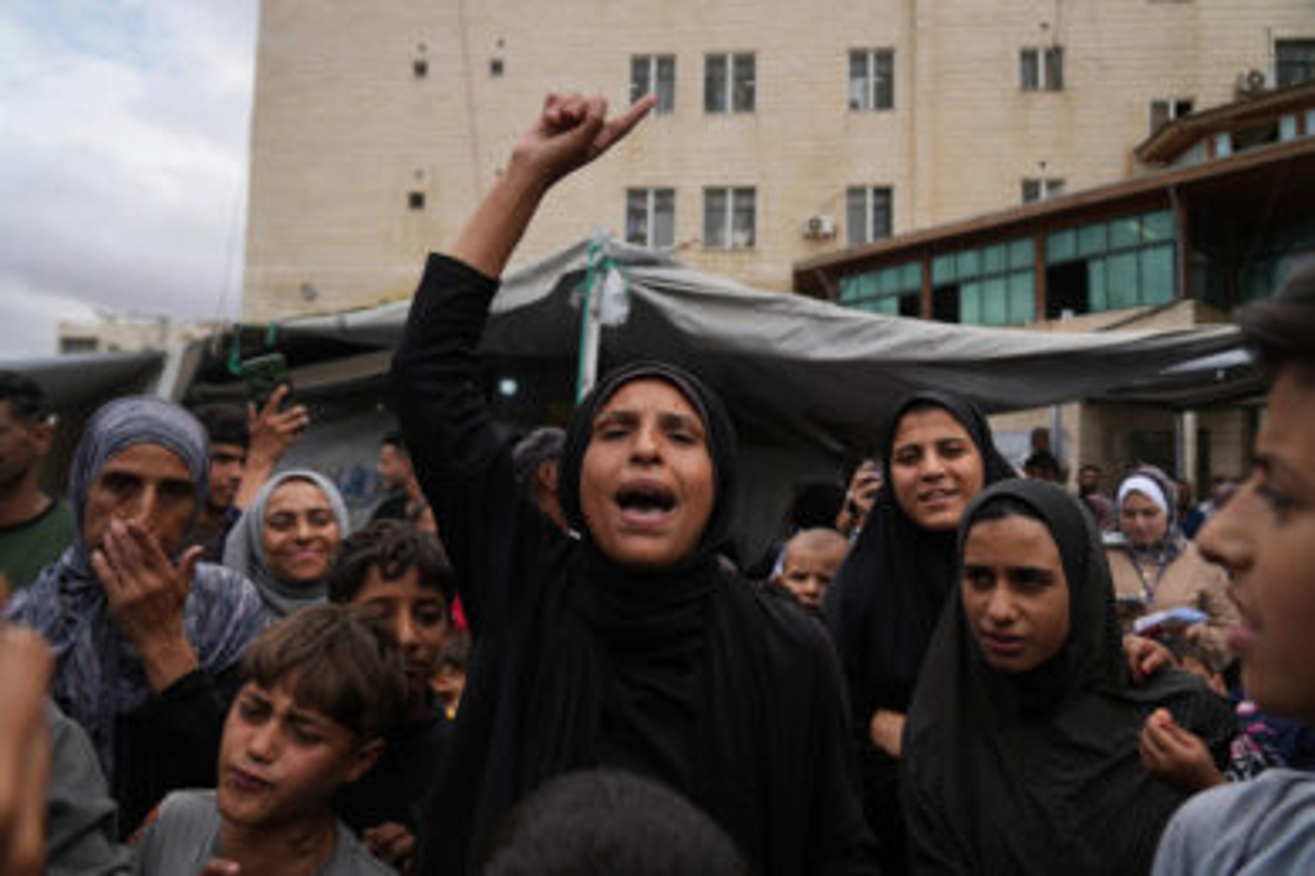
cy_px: 438
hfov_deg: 73.7
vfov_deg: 53.1
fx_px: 877
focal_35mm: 24
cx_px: 658
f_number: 4
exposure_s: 1/1000
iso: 100
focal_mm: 24
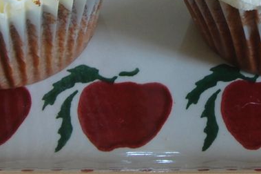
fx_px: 1637
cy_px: -39
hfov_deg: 9.0
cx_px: 286
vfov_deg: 6.0
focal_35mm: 226
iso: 200
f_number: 32
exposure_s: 18
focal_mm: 38
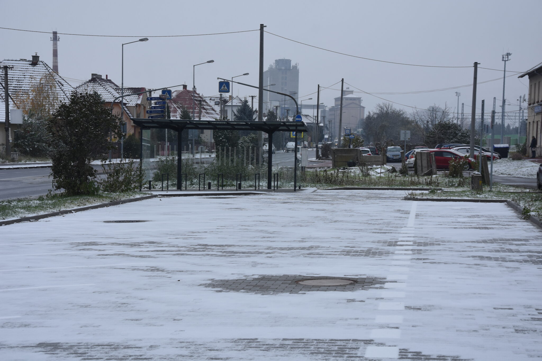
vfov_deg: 15.7
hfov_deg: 23.4
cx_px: 271
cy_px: 180
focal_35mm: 87
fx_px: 1310
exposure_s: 1/500
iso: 320
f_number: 7.1
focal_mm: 58
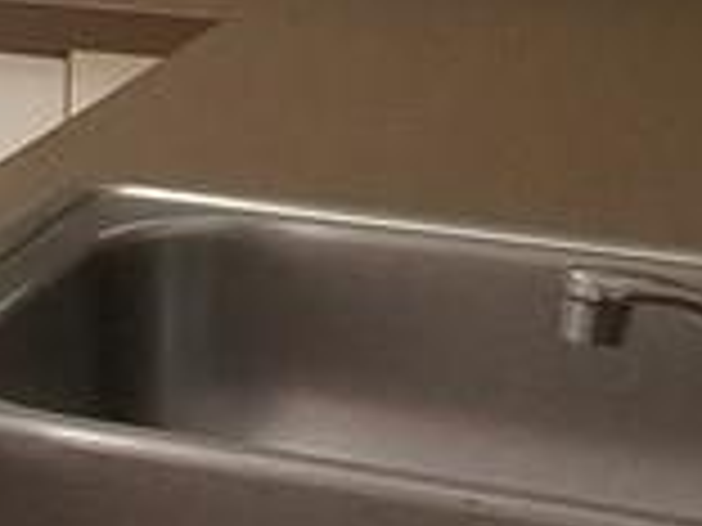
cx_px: -1233
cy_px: -45
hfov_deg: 9.6
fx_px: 3468
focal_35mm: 171
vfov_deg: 8.6
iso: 160
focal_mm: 4.2
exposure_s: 1/60
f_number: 1.7
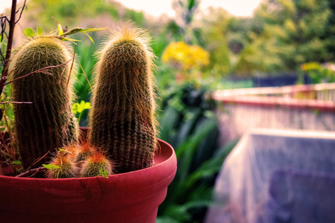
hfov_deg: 53.2
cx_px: 168
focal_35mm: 36
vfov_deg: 36.8
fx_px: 335
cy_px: 112
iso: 720
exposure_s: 1/40
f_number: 4
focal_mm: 24
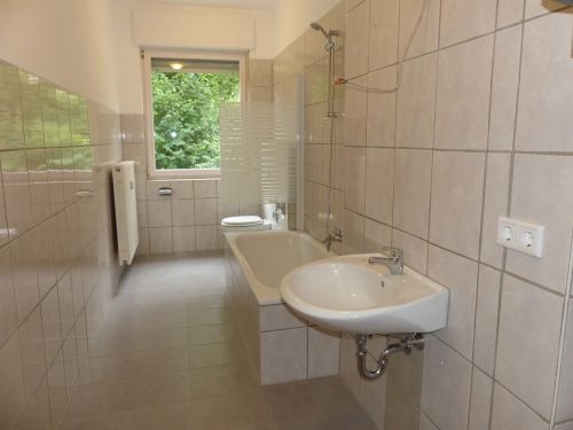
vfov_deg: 54.9
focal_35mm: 25
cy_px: 215
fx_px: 414
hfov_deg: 69.4
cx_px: 286
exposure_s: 1/60
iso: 320
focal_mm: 4.5
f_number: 3.2
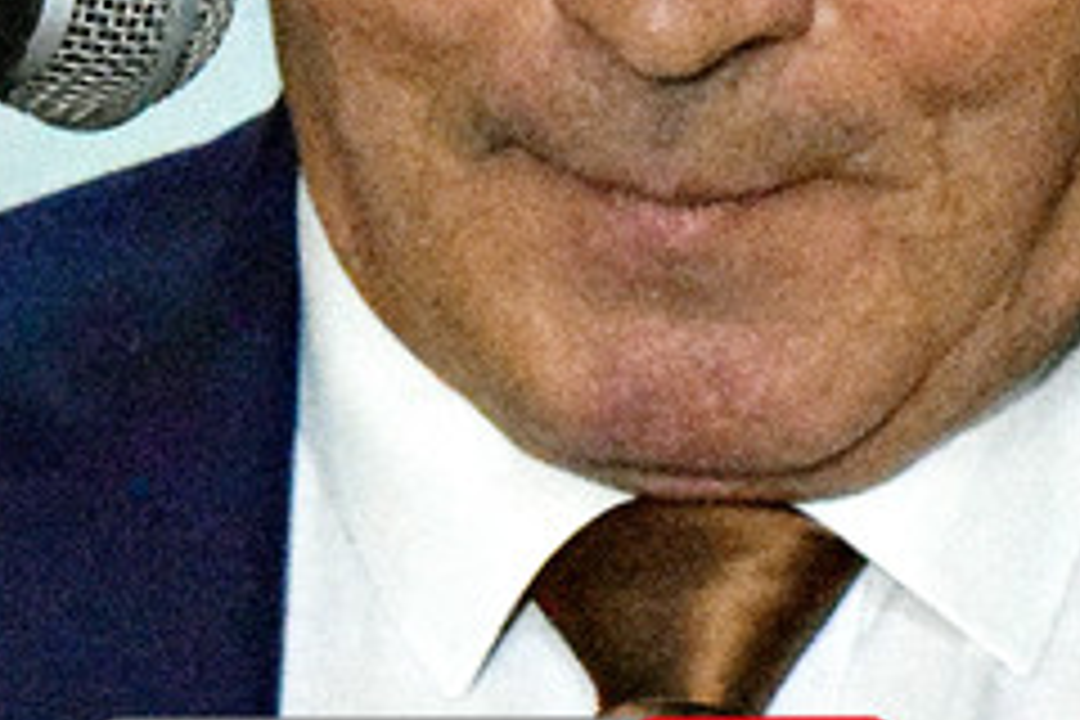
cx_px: 436
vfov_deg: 3.3
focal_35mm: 412
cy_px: 153
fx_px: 12374
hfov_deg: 5.0
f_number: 5.6
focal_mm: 55
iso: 12800
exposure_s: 1/160
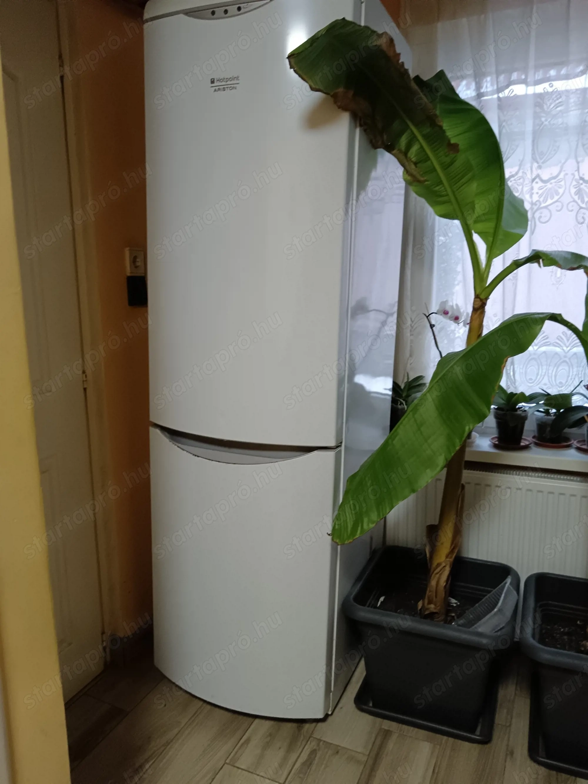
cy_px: 392
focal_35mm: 27
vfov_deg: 65.3
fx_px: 612
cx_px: 294
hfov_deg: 51.3
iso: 1217
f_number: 1.9
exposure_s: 1/24
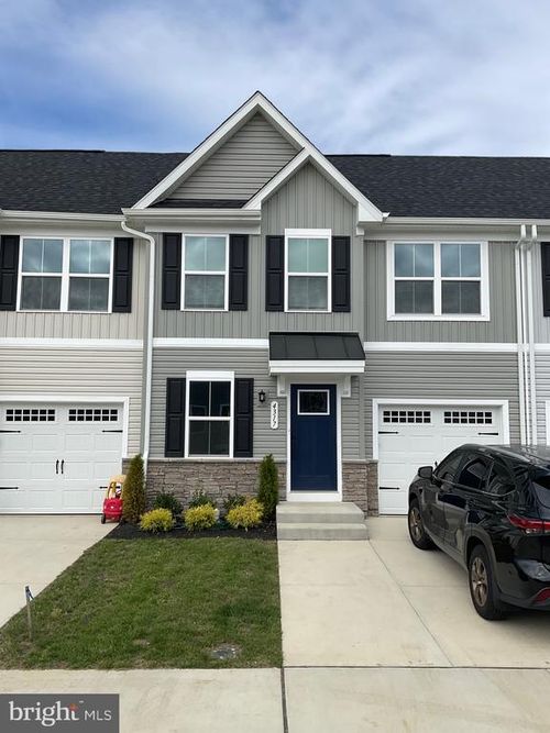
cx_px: 275
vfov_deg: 61.7
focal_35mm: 29
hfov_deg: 48.2
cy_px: 366
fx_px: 615
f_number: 1.8
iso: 16
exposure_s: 1/2141
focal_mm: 3
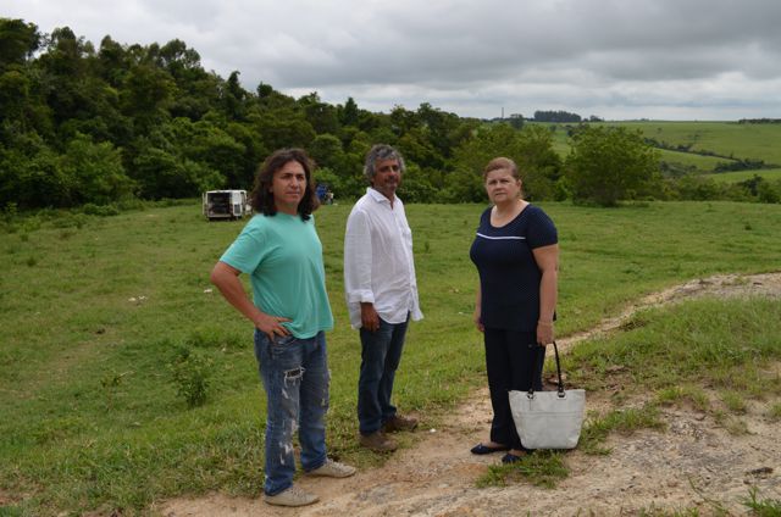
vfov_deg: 43.4
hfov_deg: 62.0
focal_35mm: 30
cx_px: 390
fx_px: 650
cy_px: 258
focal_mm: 20
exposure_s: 1/250
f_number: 8
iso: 140
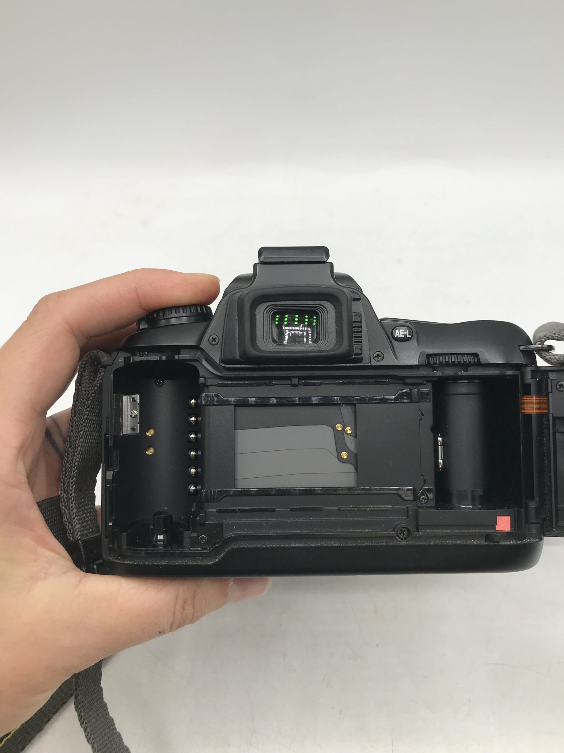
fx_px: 608
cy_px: 376
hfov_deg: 49.7
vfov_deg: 63.4
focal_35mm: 28
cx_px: 282
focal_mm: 3.99
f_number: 1.8
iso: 20
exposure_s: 1/547
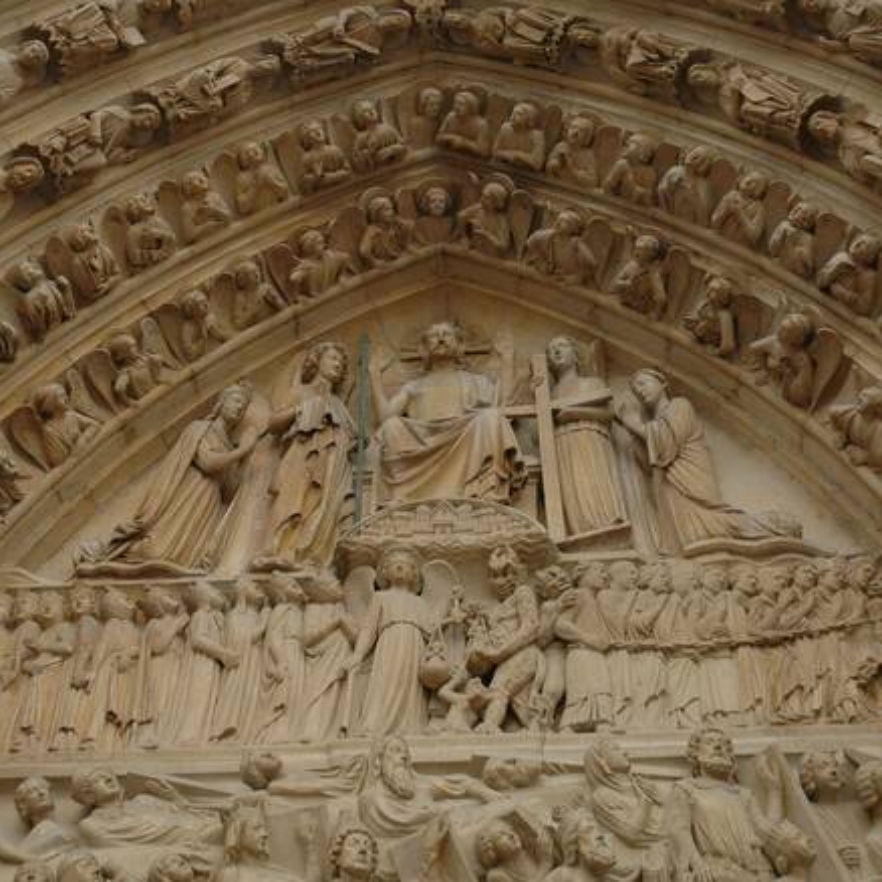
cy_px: 376
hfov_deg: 28.8
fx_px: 1719
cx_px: 441
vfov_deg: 28.7
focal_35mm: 60
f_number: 4
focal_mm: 31
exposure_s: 1/60
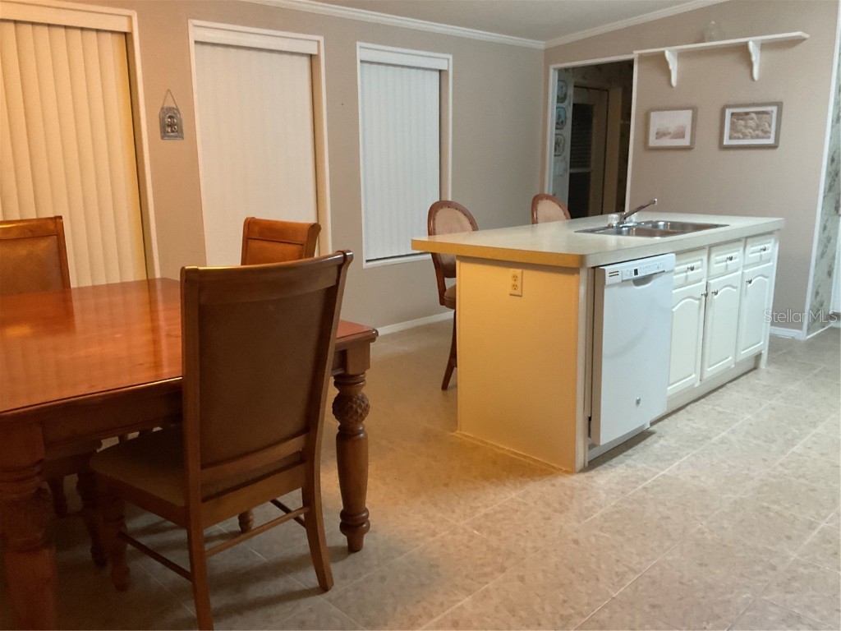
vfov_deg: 48.2
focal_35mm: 29
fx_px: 705
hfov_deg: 61.7
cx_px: 420
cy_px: 316
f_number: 1.8
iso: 250
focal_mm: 3
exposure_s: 1/60
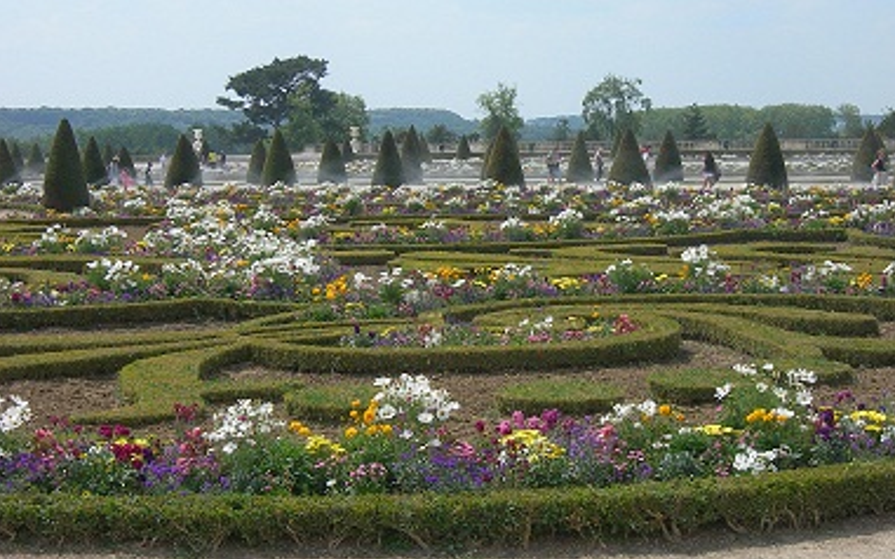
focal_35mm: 77
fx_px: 1878
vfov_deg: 16.9
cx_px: 449
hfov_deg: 26.8
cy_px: 298
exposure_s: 1/266
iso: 50
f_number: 6.3
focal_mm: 14.9
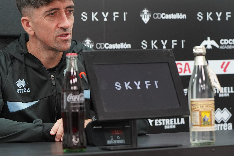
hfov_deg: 14.7
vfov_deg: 9.9
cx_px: 90
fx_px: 903
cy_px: 60
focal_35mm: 139
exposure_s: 1/160
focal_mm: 70
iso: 2500
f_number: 4
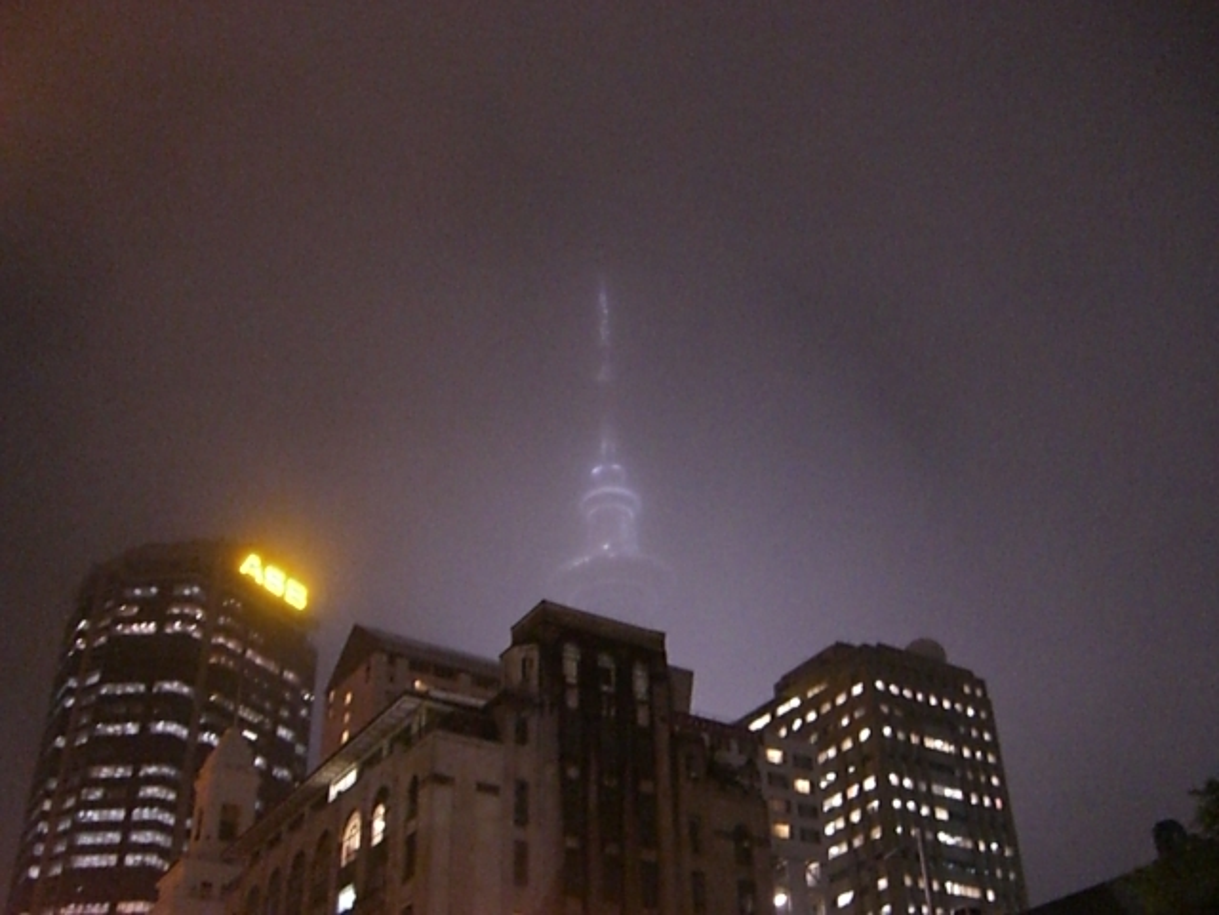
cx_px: 610
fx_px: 1338
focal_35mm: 38
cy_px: 458
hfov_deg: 49.0
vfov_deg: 37.7
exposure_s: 1/15
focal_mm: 6.2
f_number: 2.7
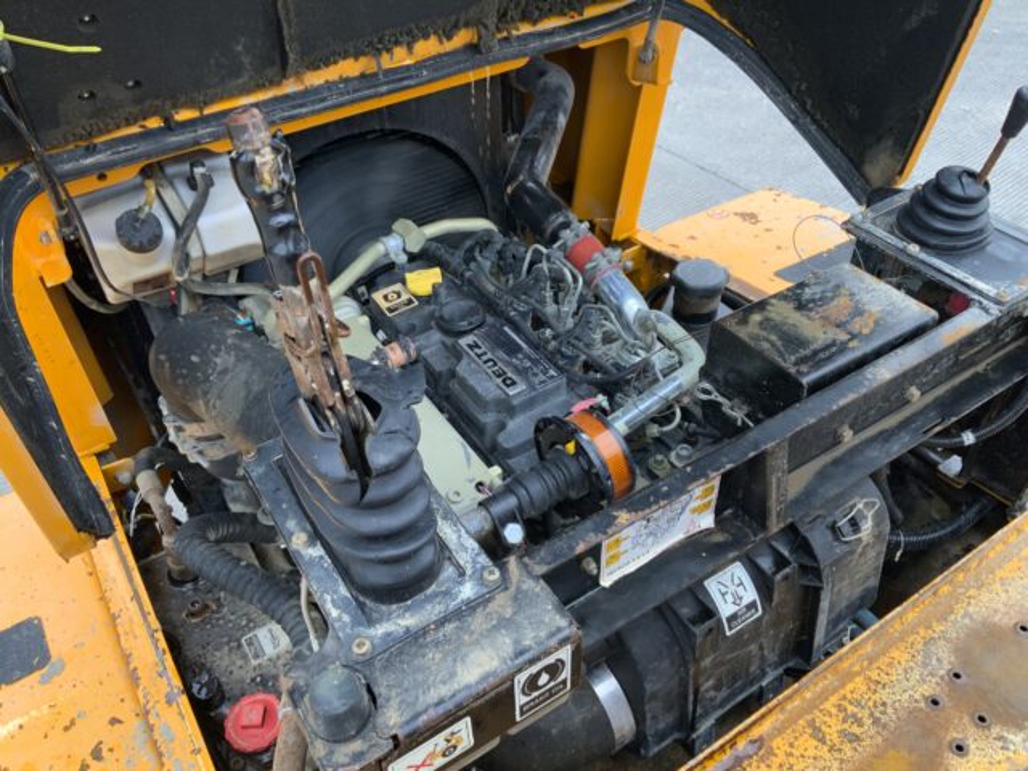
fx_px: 861
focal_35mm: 29
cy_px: 386
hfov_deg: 61.7
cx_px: 514
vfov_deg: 48.2
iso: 64
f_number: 1.8
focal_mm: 3
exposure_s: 1/89
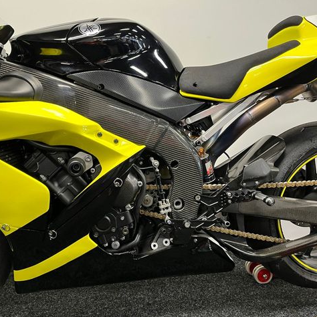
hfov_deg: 52.1
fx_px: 321
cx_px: 125
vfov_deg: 52.5
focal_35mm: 31
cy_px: 159
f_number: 1.6
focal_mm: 5.1
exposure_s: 1/50
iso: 250
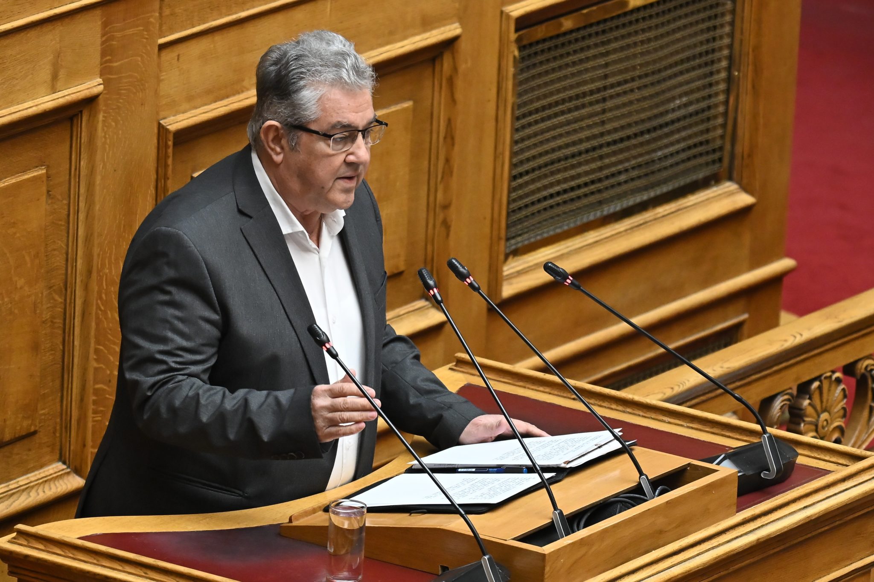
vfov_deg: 3.7
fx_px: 9103
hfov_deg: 5.5
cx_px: 437
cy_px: 291
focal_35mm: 375
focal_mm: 250
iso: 4500
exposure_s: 1/320
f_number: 5.6
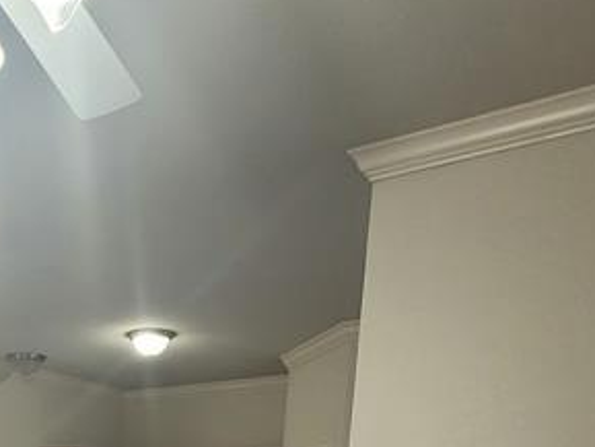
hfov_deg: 38.1
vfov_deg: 24.3
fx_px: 791
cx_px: 47
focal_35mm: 46
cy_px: 678
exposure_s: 1/60
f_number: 2.2
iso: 160
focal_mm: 1.74
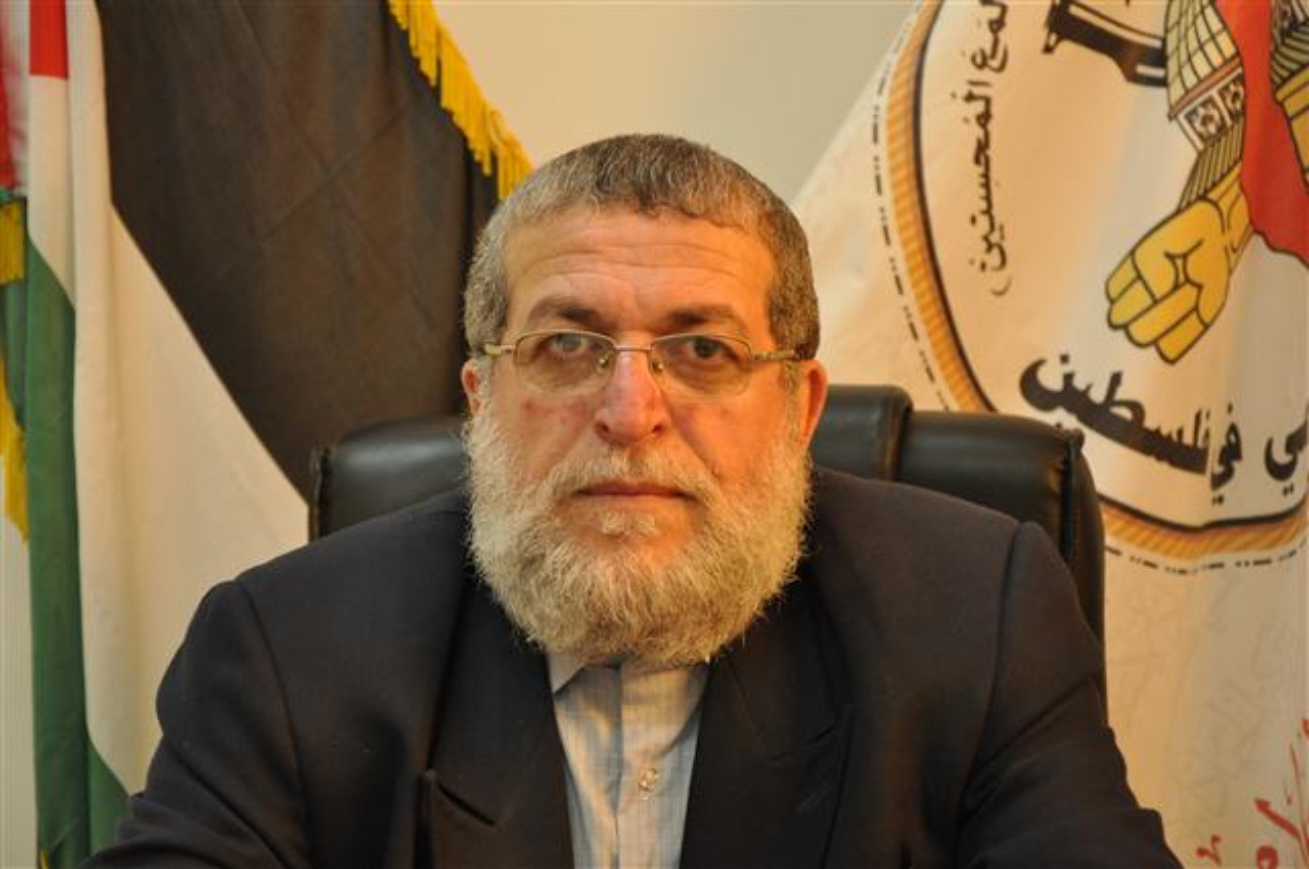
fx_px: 3813
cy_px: 434
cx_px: 654
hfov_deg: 19.5
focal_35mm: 105
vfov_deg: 13.0
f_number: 5.3
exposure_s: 1/25
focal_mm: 70
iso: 1000
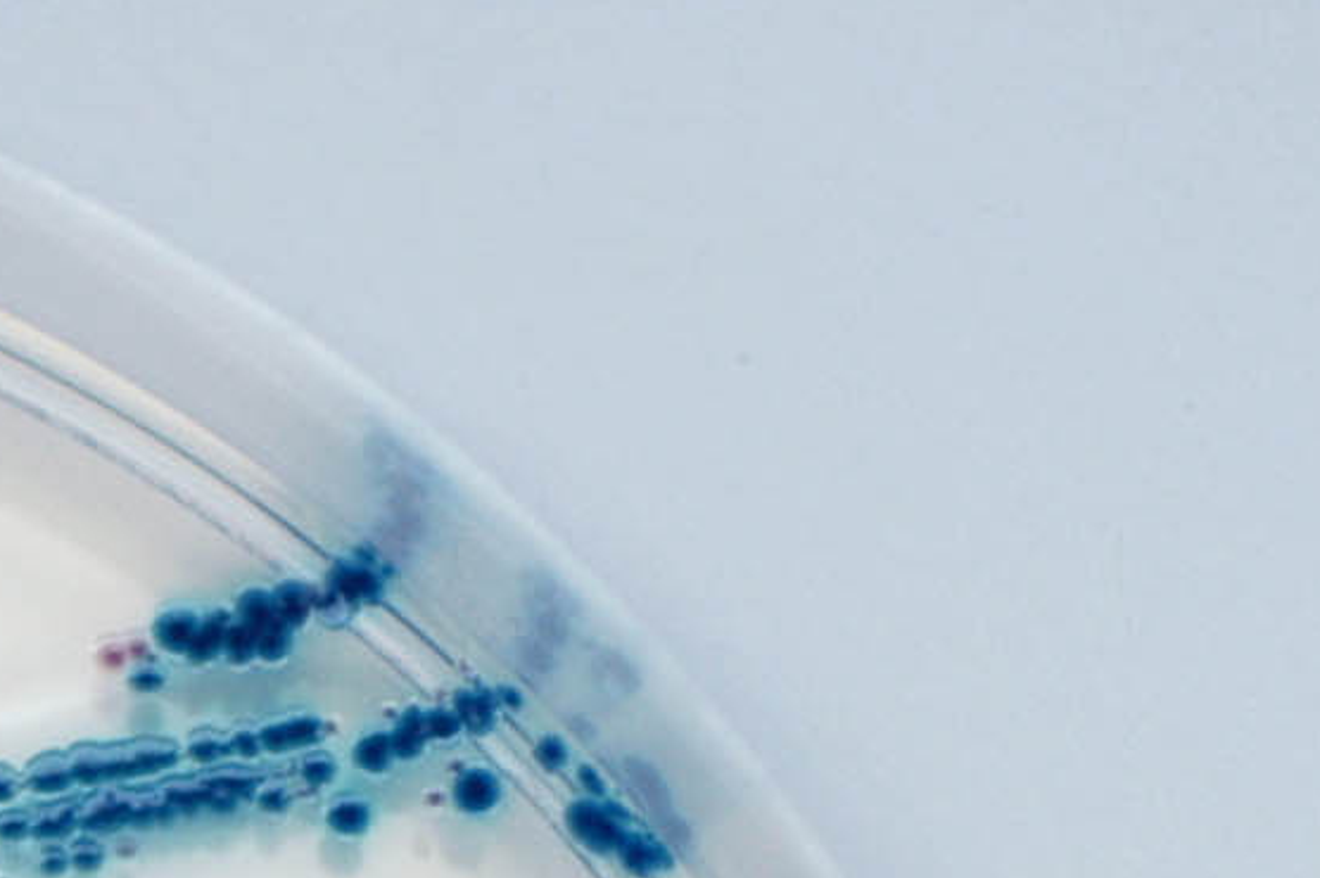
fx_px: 17845
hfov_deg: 4.2
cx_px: -1042
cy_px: 2079
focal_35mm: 487
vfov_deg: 2.8
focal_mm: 60
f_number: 4
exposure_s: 1/400
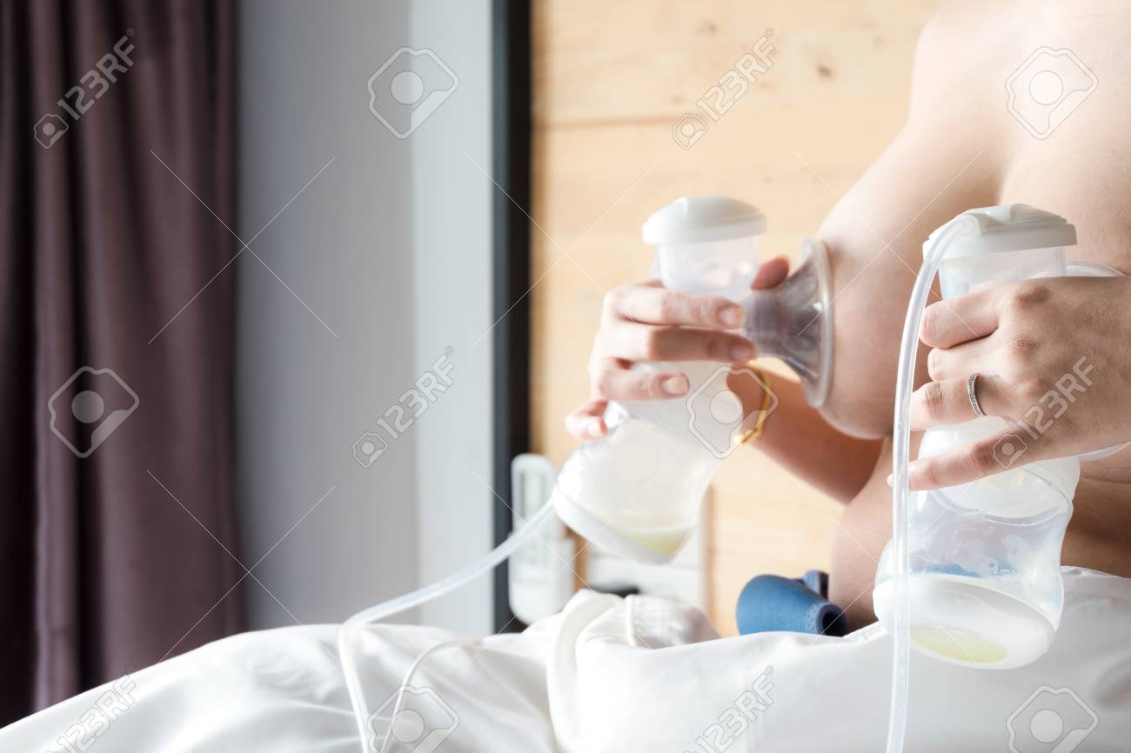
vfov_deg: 20.0
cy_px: 376
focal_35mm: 68
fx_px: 2136
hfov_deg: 29.7
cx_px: 566
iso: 200
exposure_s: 1/35
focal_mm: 45.2
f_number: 5.6
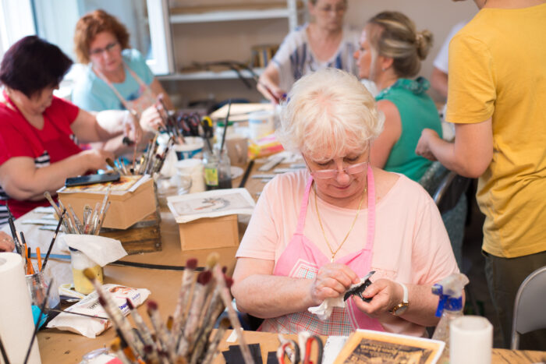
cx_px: 273
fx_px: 758
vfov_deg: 27.0
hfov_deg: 39.6
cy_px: 182
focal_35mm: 50
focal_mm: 50
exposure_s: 1/160
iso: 200
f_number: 2.8
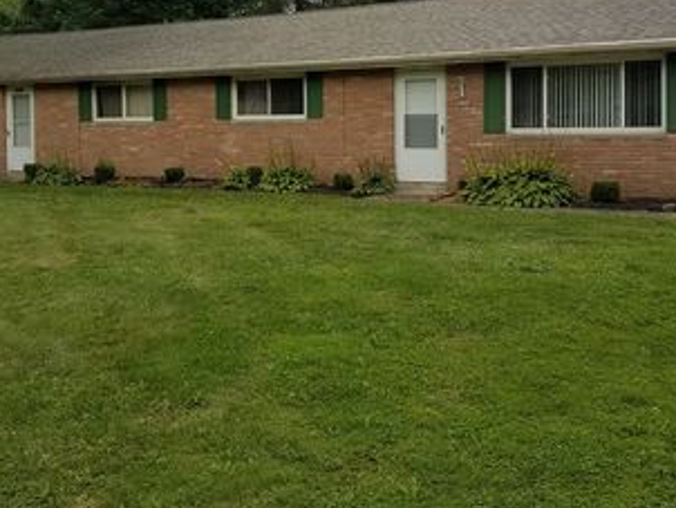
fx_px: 840
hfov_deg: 43.5
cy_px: 140
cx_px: 255
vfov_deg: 33.1
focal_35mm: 43
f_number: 1.7
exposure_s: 1/1700
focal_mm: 4.2
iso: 40
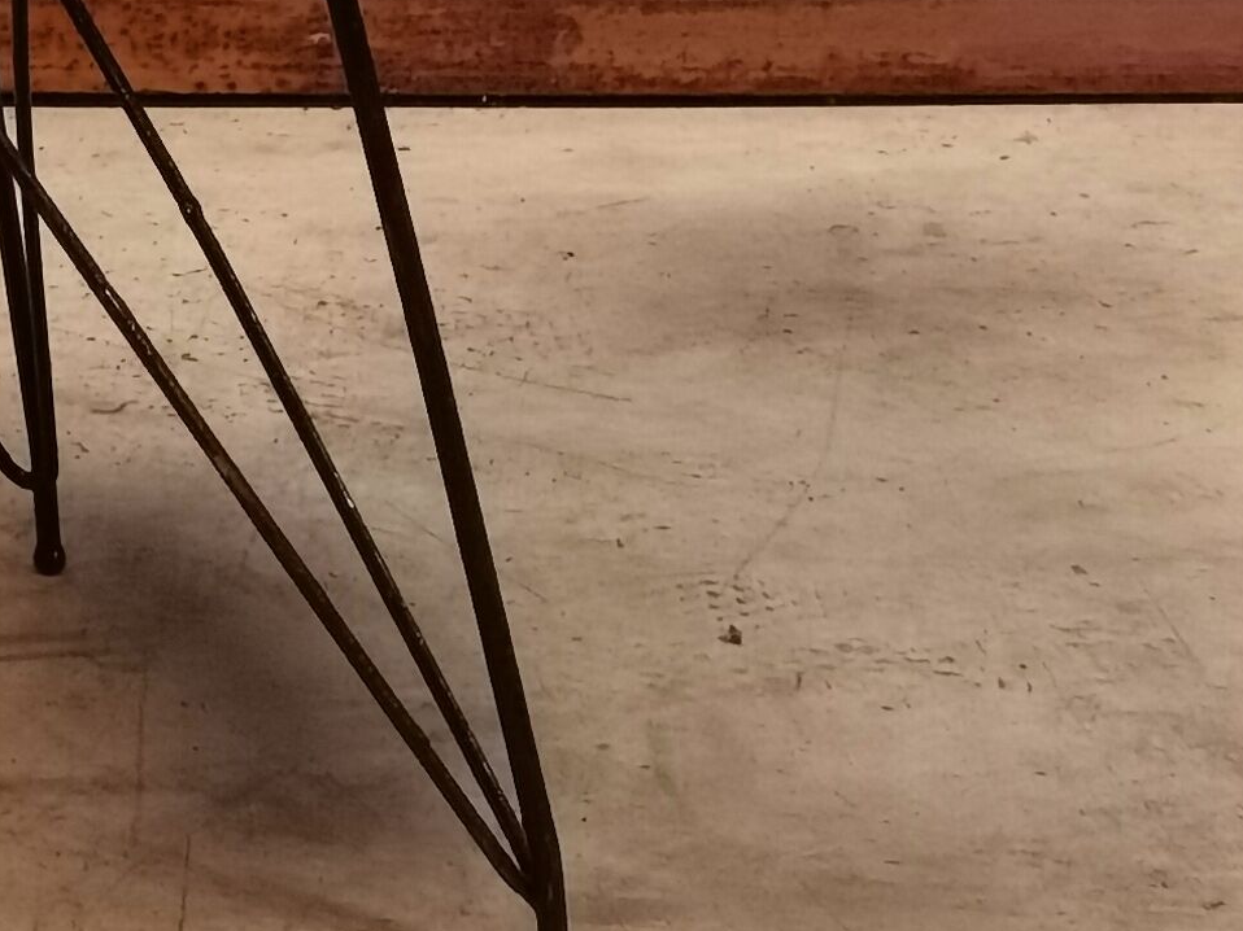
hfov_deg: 15.4
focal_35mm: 124
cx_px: -191
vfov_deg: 11.6
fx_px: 4452
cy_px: -350
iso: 640
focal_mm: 6.71
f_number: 1.9
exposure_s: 1/25
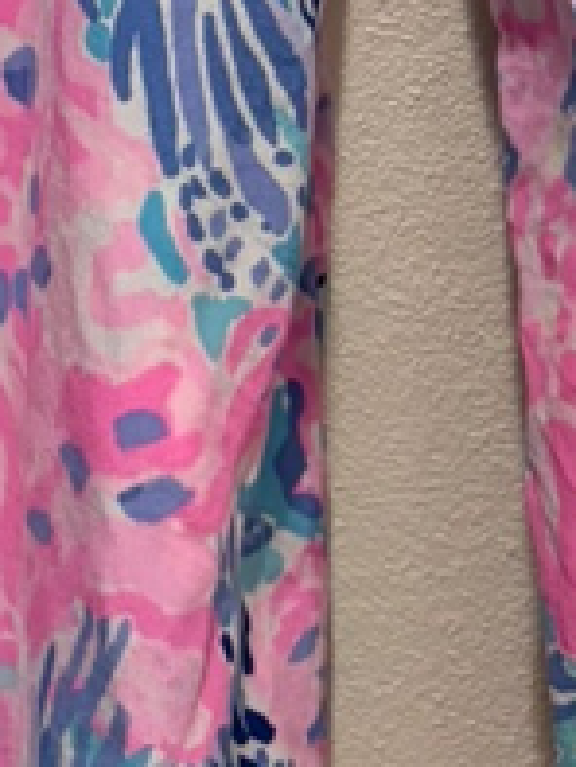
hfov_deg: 9.0
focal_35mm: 158
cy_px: -494
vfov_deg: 11.8
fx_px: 3502
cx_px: -486
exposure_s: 1/60
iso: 250
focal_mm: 5.96
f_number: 1.6
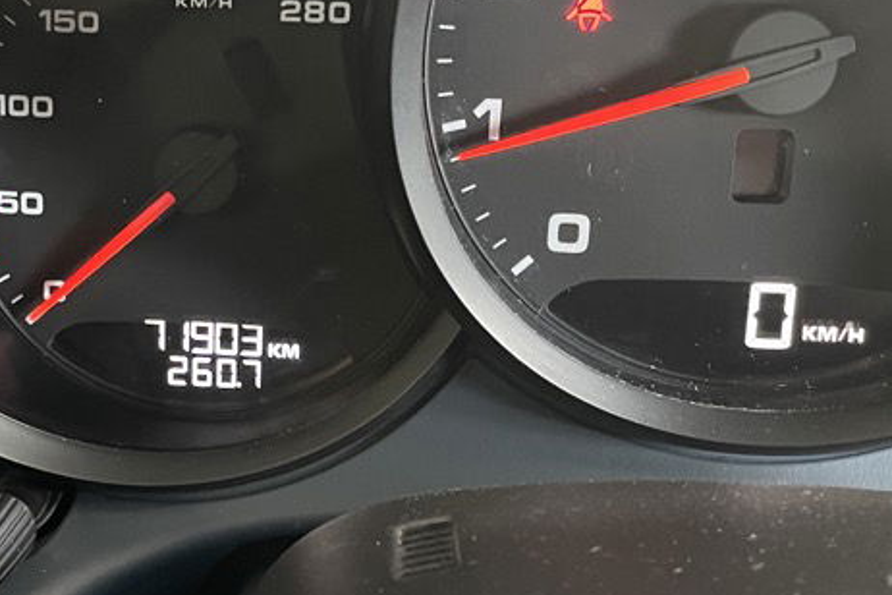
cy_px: 361
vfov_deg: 22.6
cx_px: 263
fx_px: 1487
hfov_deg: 33.0
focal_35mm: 60
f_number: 1.6
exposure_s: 1/25
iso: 500
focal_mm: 4.2
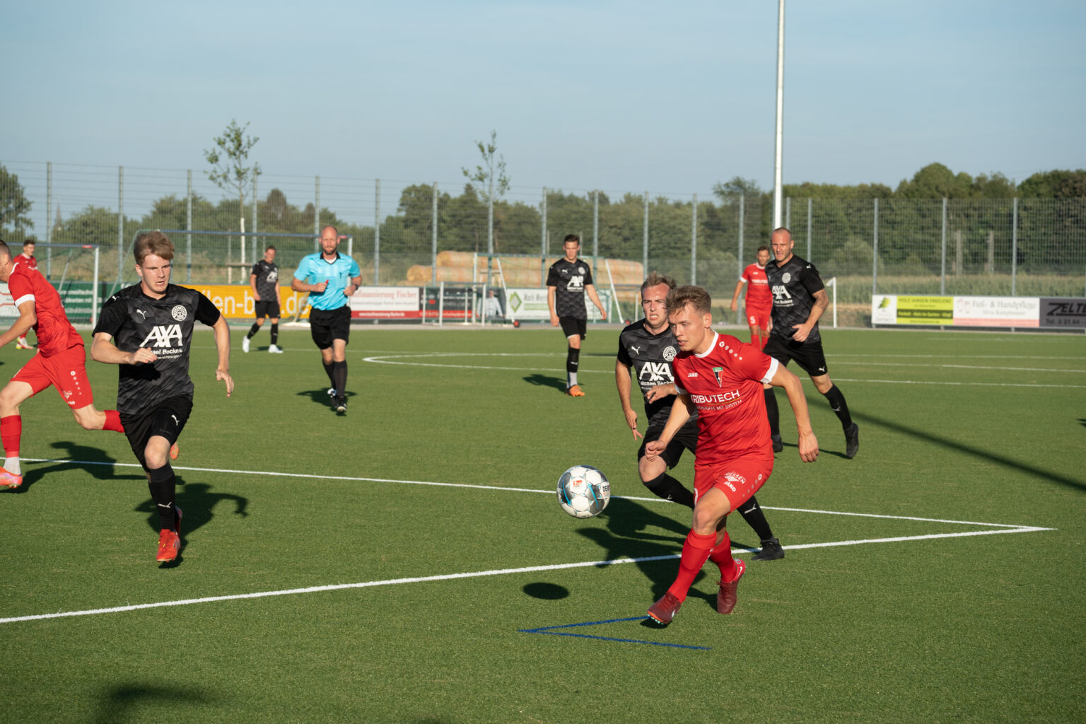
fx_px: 3749
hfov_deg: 16.5
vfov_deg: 11.0
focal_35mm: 124
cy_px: 362
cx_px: 543
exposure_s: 1/1000
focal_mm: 124.3
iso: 400
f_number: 9
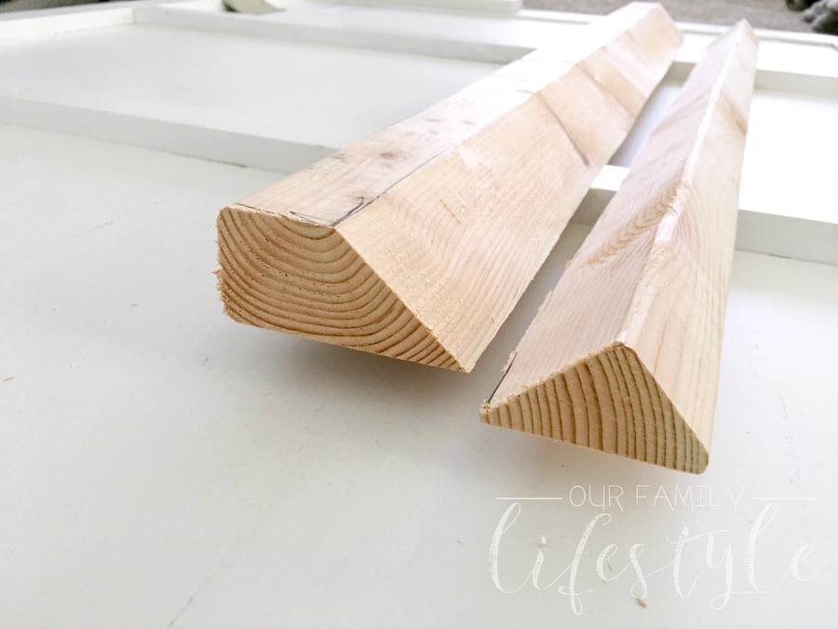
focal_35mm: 29
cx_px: 419
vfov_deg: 48.2
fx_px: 702
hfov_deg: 61.7
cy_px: 314
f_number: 2.2
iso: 80
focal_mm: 4.15
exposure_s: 1/15
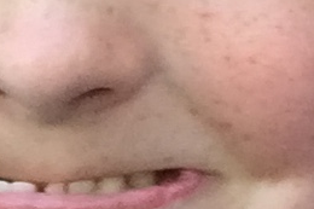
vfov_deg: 8.5
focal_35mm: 159
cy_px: -79
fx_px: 1386
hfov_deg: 11.9
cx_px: 565
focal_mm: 2.65
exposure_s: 1/120
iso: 50
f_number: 2.2
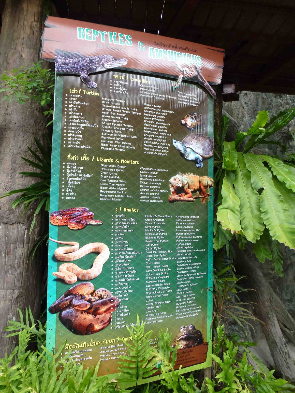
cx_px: 148
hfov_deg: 56.8
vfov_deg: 71.6
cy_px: 196
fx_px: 273
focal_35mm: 24
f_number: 3.3
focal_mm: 4.3
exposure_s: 1/60
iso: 250
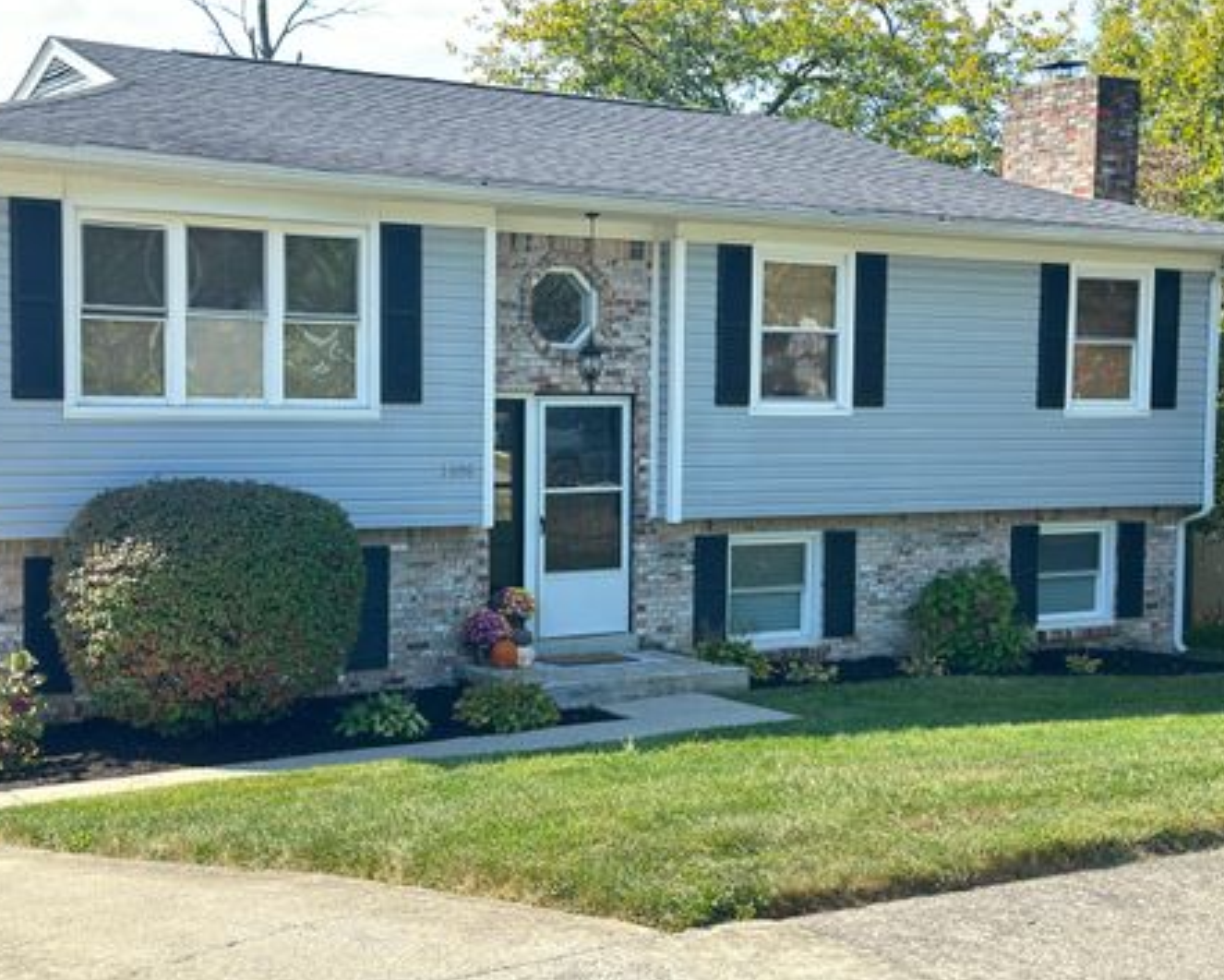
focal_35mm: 53
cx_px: 606
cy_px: 486
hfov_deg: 35.3
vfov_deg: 28.6
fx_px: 1921
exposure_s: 1/791
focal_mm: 6.86
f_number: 1.78
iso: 80
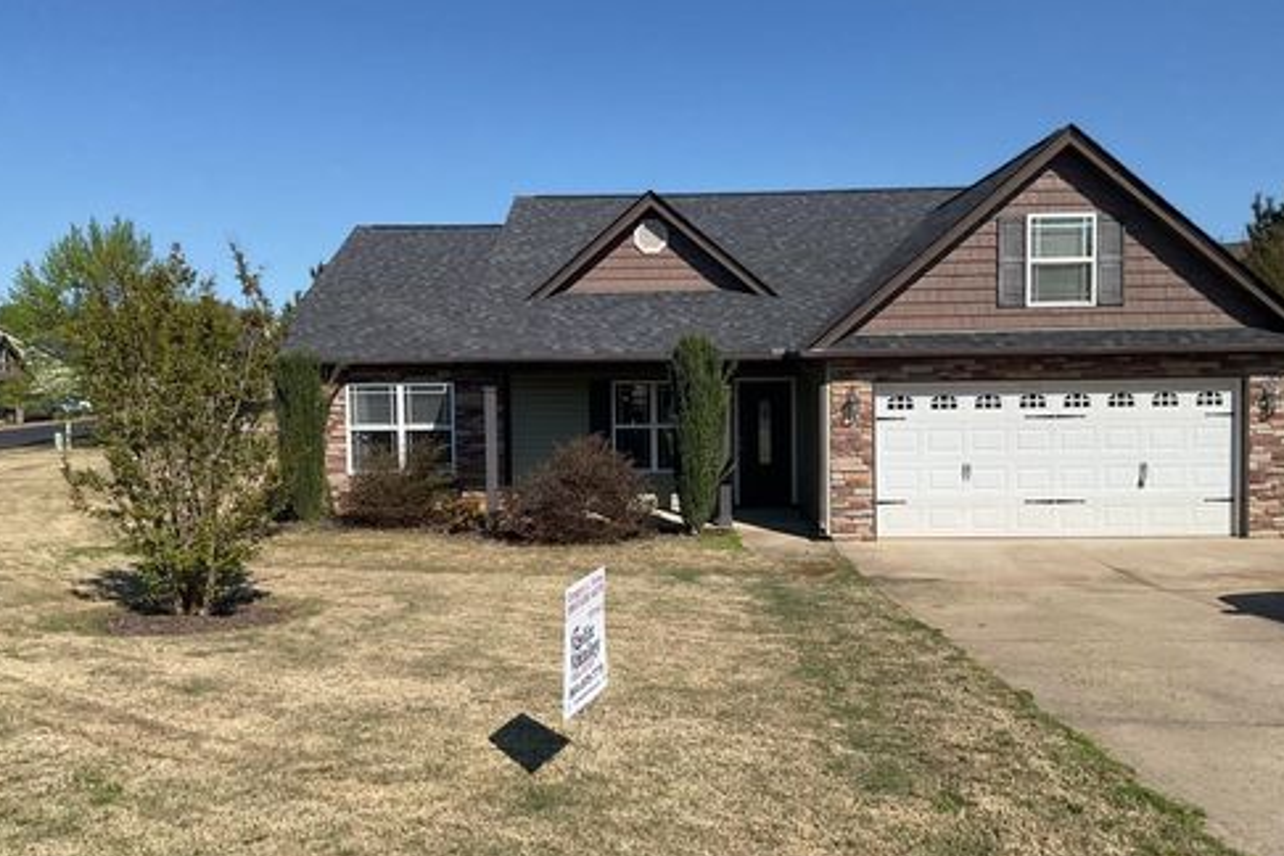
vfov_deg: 42.3
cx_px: 642
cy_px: 421
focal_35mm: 31
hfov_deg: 60.3
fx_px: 1106
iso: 16
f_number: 1.8
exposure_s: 1/2538
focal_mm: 3
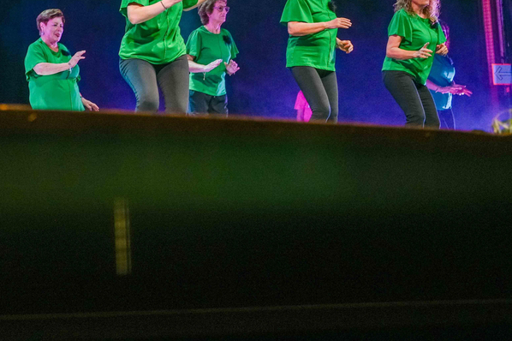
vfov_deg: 13.5
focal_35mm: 99
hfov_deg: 19.6
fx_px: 1407
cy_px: -31
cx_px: -75
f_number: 2
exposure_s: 1/320
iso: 500
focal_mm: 37
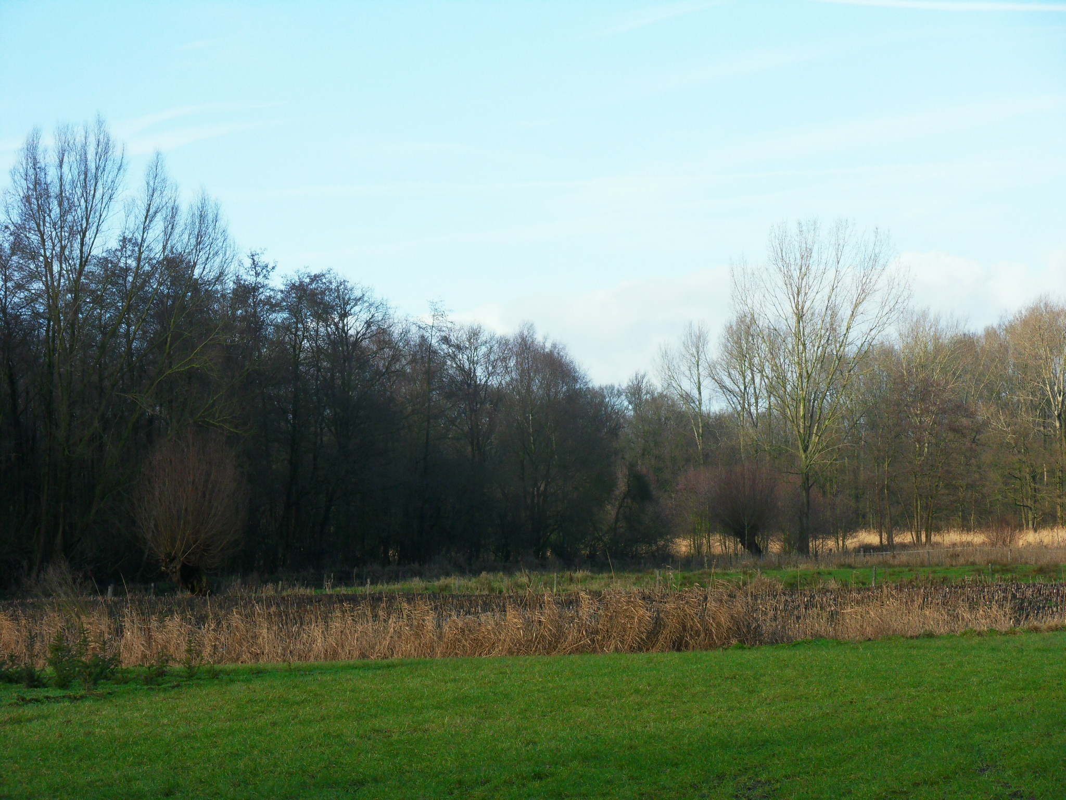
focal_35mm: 130
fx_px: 4003
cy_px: 400
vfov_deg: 11.4
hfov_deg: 15.2
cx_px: 533
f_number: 5.8
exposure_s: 1/250
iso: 80
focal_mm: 22.8
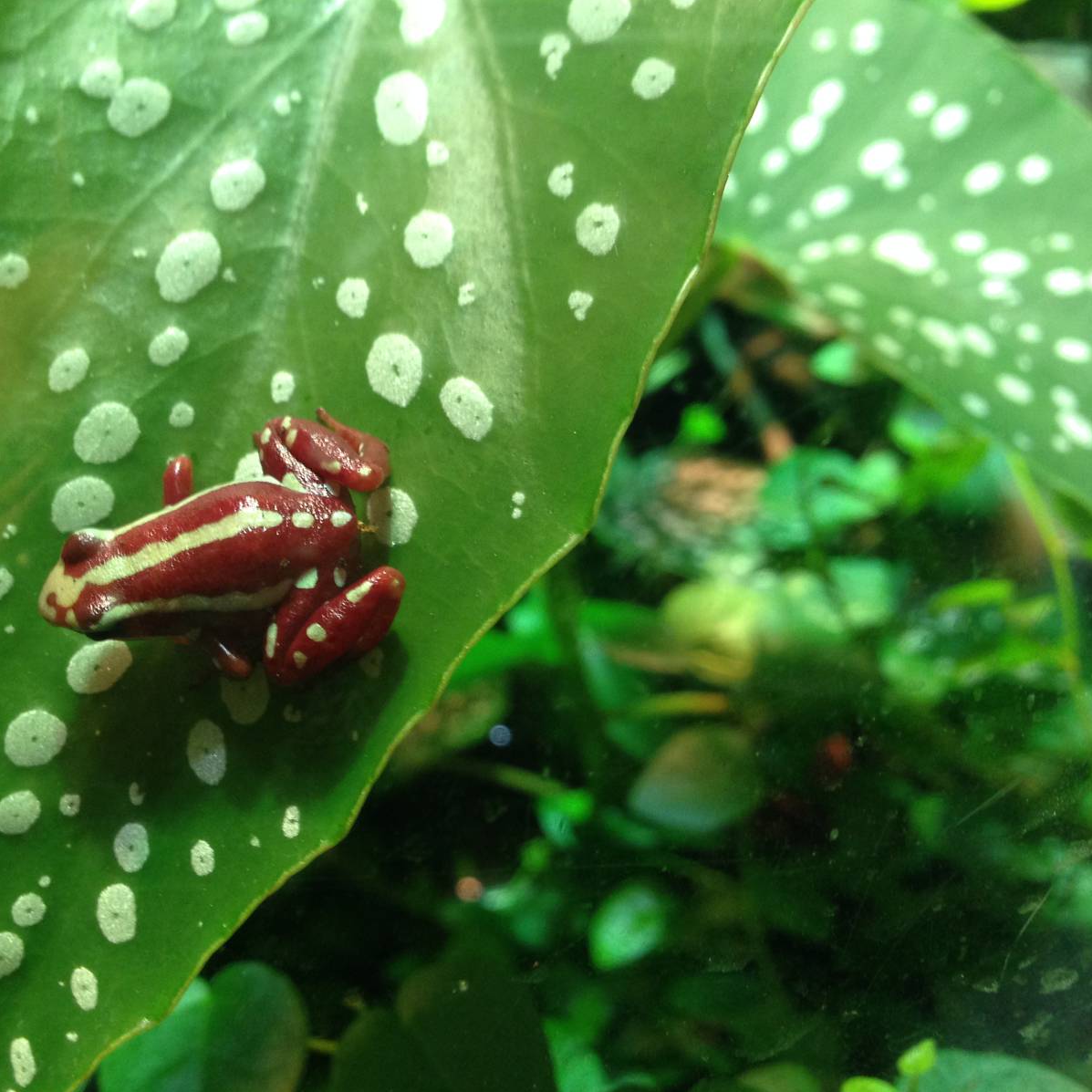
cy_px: 546
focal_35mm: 39
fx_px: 1392
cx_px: 379
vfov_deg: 42.8
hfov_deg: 42.4
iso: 125
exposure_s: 1/20
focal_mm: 4.12
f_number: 2.4
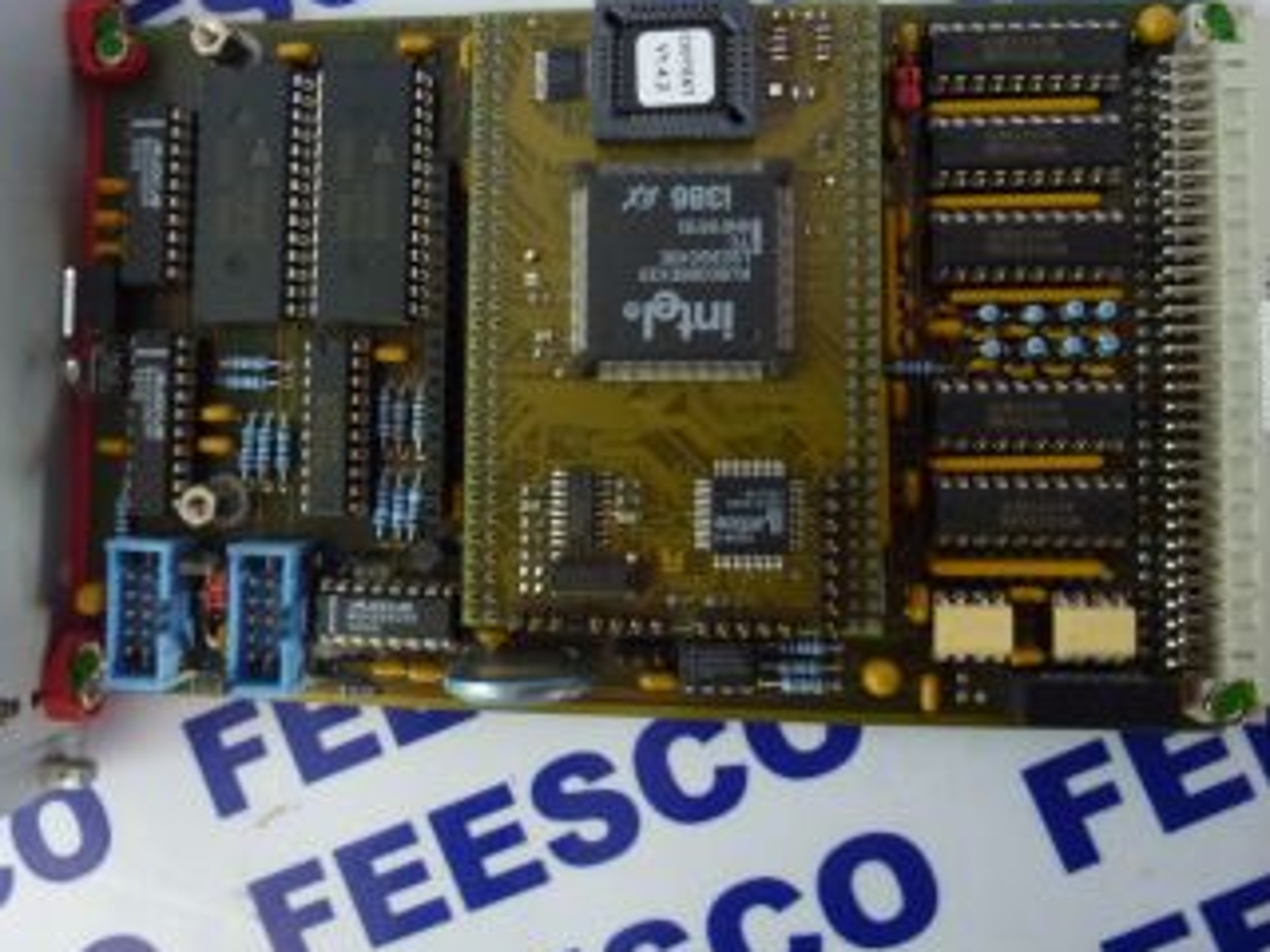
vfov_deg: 46.6
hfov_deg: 59.8
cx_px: 560
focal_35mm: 30
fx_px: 1101
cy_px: 385
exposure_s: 1/10
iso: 400
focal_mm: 4.3
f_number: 3.3
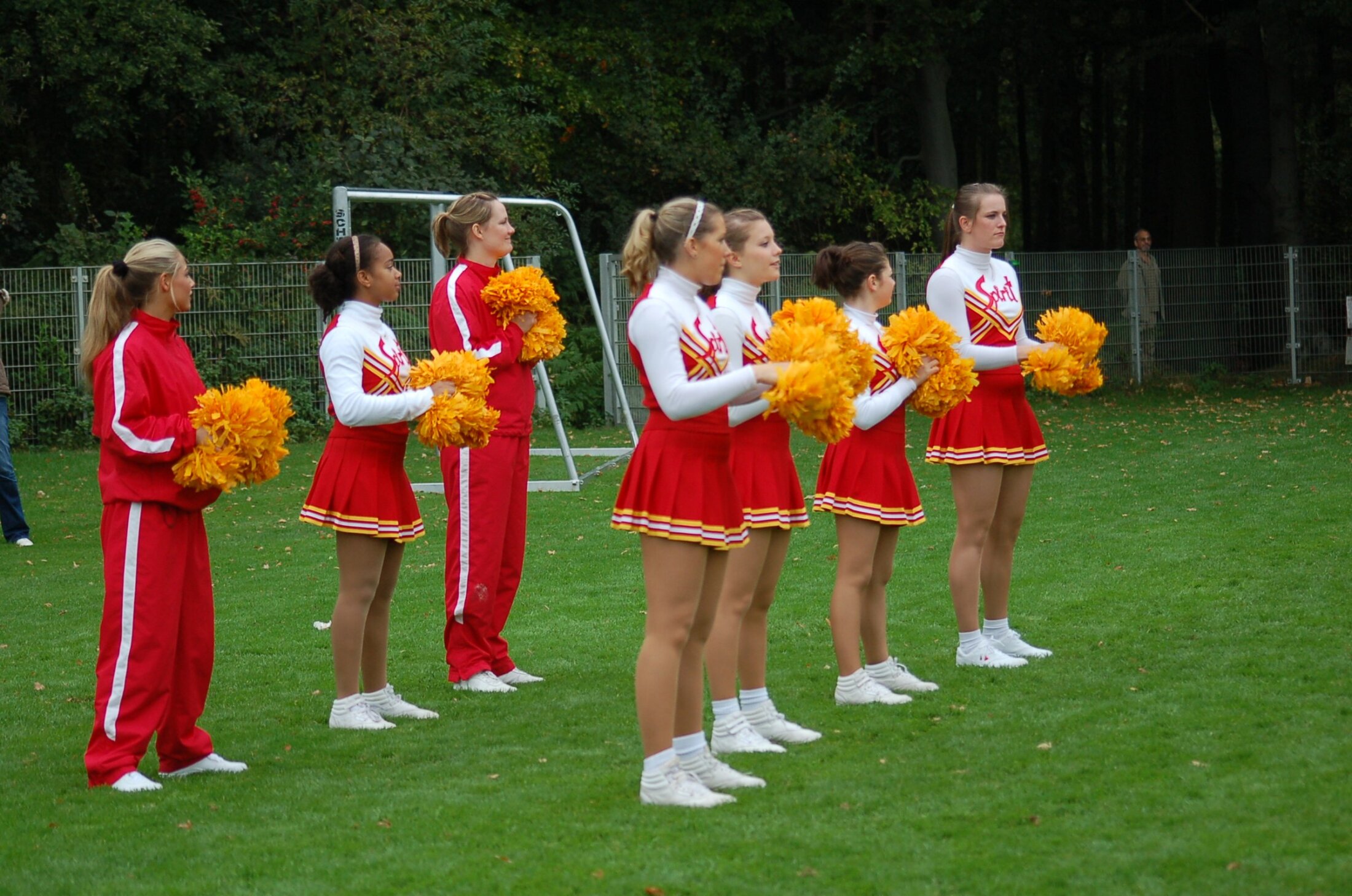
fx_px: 4835
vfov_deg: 10.6
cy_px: 448
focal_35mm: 129
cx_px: 676
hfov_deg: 15.9
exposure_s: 1/640
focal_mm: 86
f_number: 4
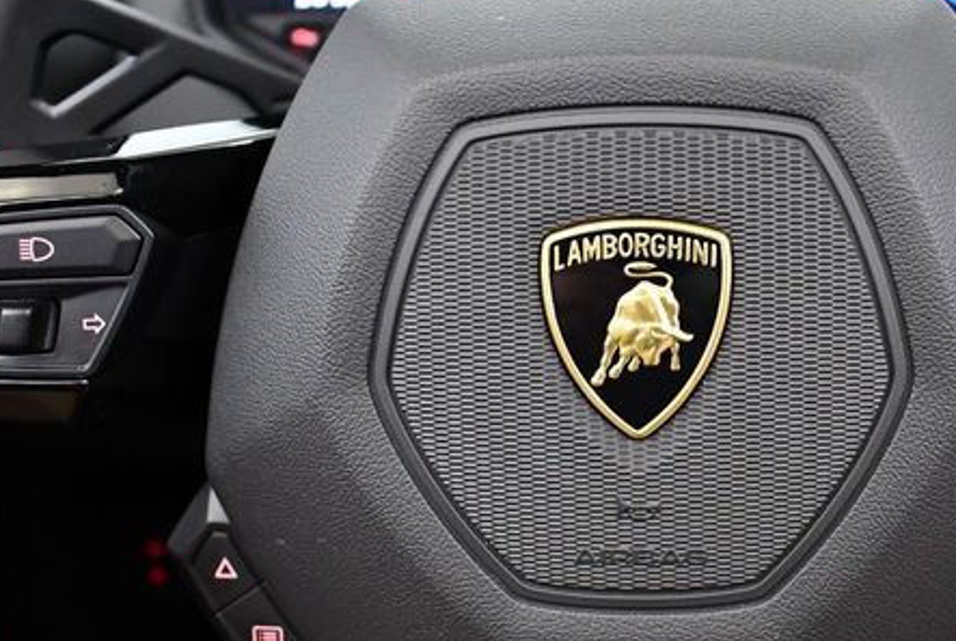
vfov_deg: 26.1
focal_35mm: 52
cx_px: 641
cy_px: 362
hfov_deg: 37.7
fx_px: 1383
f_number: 3.5
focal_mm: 18
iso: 3200
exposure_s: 1/125
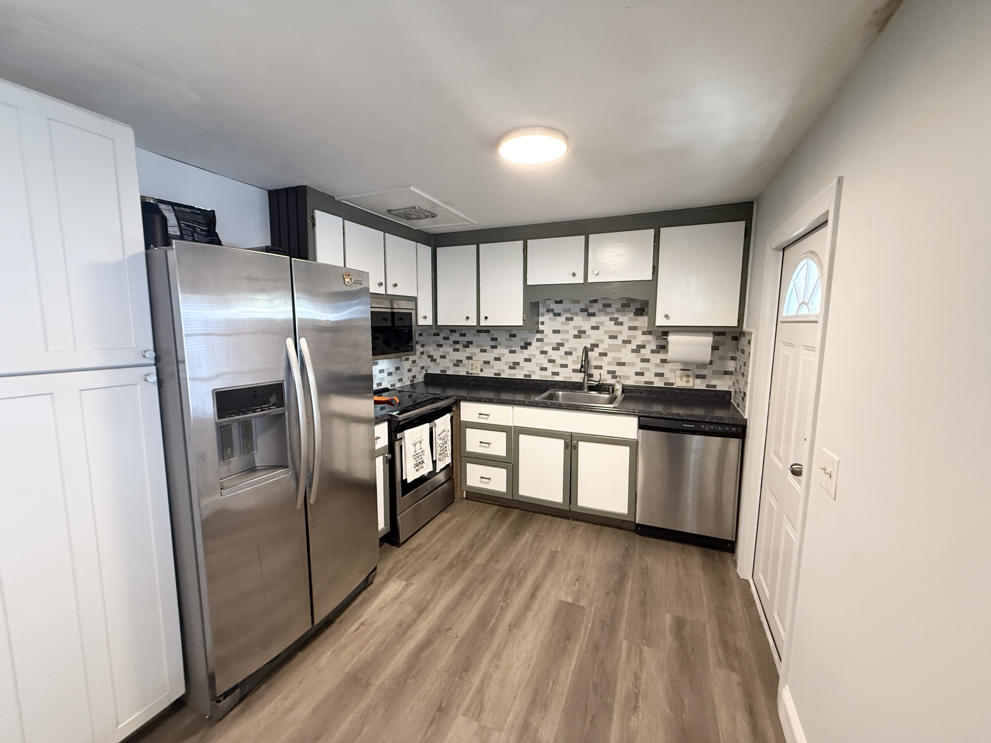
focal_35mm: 14
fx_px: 401
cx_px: 496
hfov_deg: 102.1
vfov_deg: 85.7
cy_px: 372
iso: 320
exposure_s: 1/60
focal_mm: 2.22
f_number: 2.2
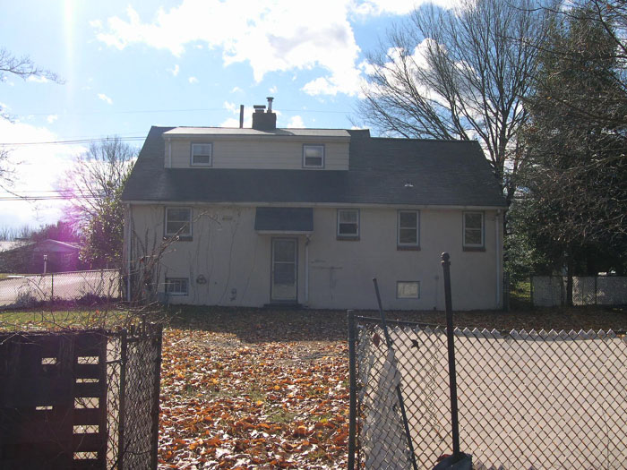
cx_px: 314
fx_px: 688
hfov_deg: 49.0
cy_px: 235
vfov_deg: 37.7
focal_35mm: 38
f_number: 7.6
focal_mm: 8
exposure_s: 1/196
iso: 100
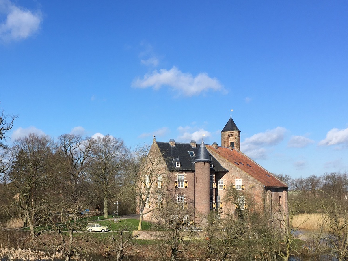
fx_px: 462
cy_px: 174
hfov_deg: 40.5
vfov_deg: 31.3
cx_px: 104
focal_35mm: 46
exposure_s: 1/1570
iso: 25
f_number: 2.2
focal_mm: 4.15
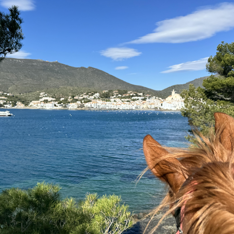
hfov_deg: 55.3
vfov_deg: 55.6
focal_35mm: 29
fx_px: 222
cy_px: 119
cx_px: 96
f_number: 1.78
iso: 80
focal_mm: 6.76
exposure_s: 1/4310
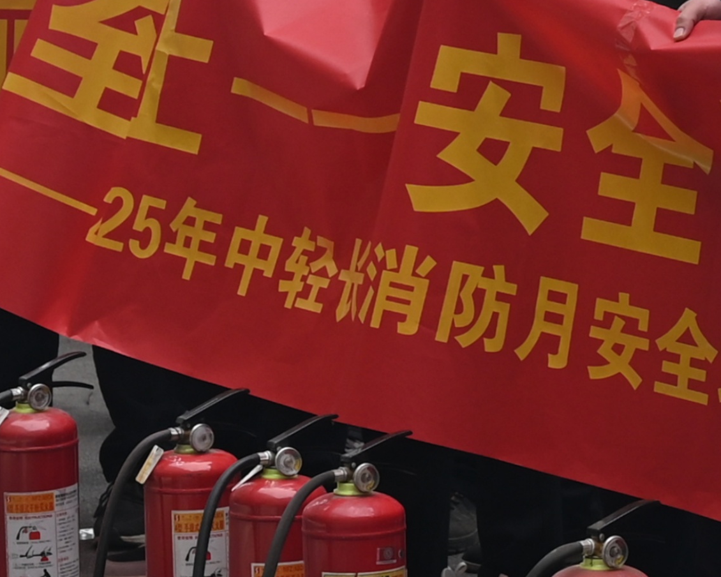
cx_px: 519
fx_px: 4908
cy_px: 29
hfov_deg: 8.4
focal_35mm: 230
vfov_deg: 6.7
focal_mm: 46
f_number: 5.3
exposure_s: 1/250
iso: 220
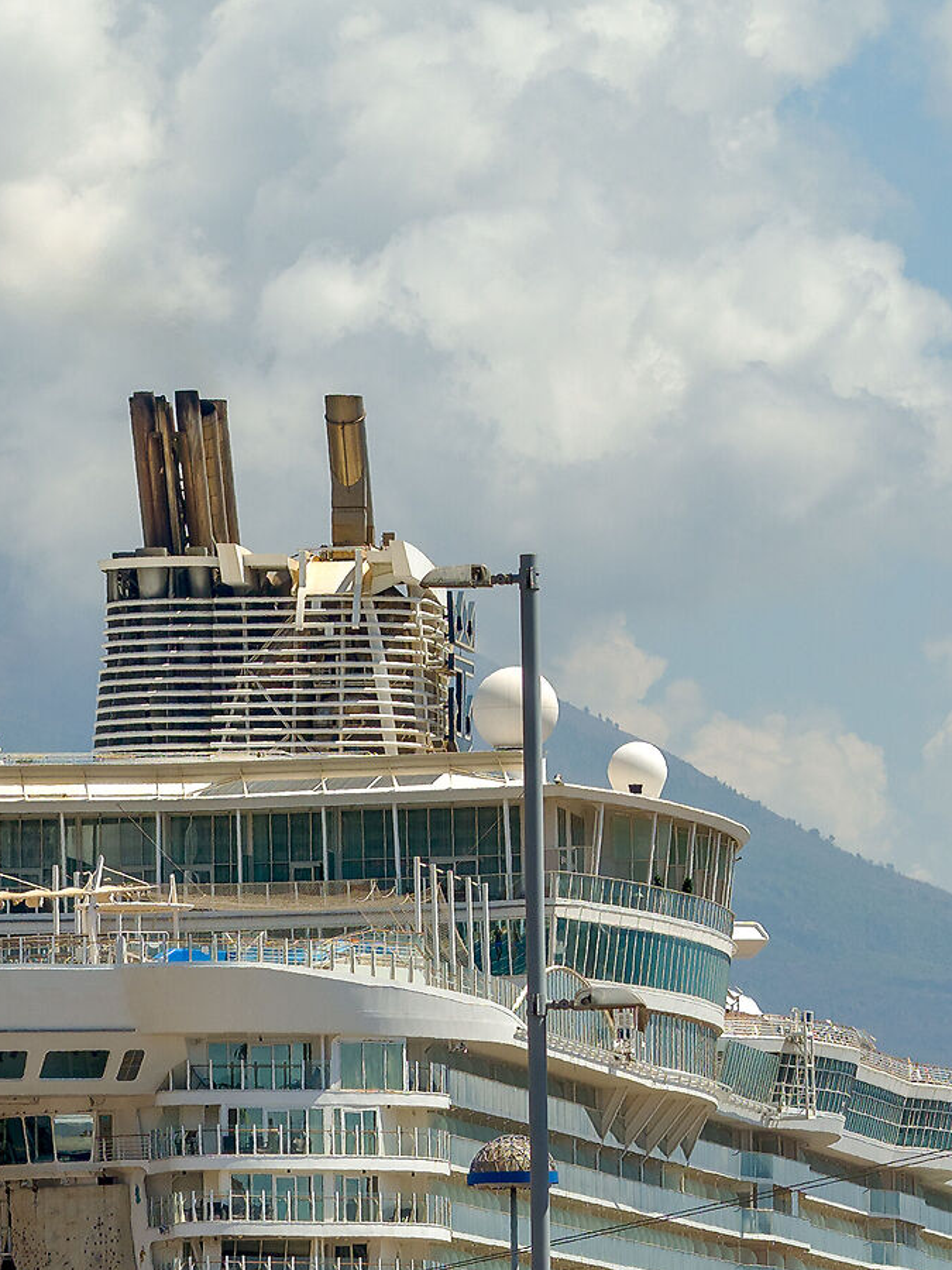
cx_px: 350
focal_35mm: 400
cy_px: 1116
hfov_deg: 3.7
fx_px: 14668
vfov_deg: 4.9
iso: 200
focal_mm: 75
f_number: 5.6
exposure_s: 1/800
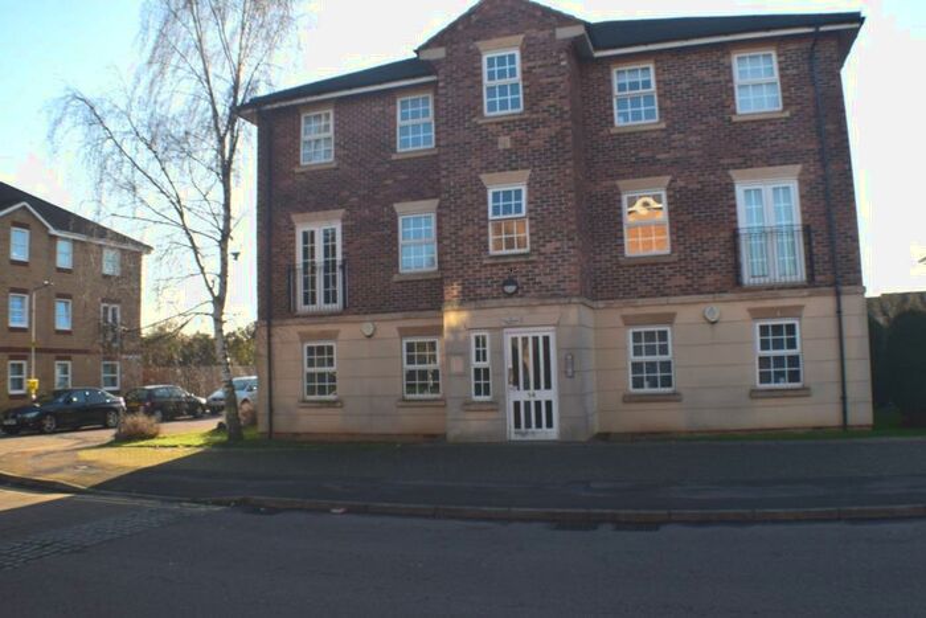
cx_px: 463
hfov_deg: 53.1
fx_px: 926
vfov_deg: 36.9
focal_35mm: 36
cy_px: 309
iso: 400
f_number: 10
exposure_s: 1/200
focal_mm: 24
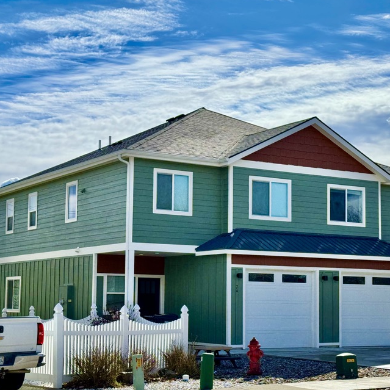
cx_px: 217
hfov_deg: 25.3
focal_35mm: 68
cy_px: 228
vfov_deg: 25.3
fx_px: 867
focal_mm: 6.76
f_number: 1.78
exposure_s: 1/2959
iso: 64
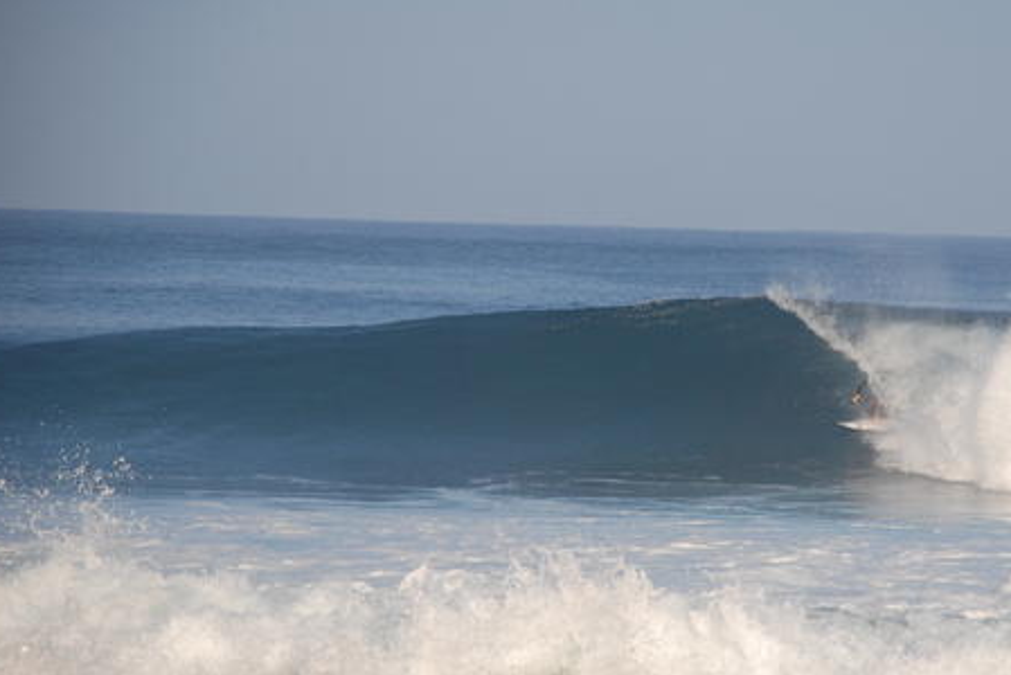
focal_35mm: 289
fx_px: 8113
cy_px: 349
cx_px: 689
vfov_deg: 4.8
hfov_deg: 7.1
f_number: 5.6
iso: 400
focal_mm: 135
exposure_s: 1/1600
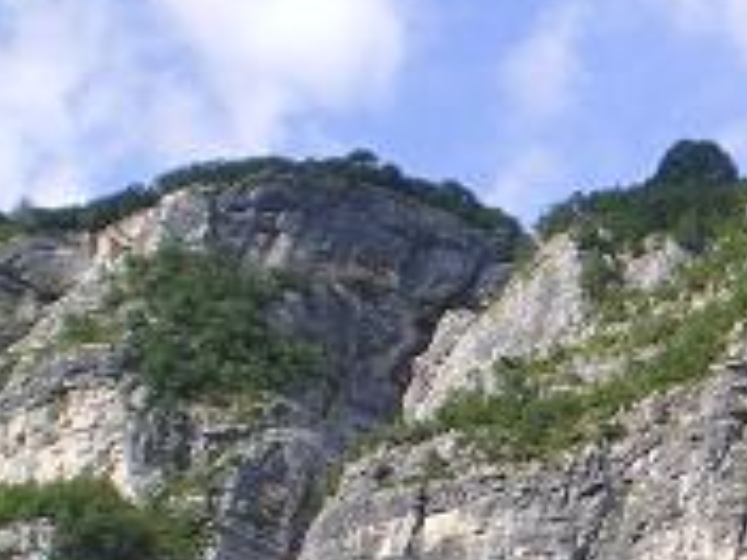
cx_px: 904
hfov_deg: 16.5
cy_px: 776
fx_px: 2460
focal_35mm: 114
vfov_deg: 12.5
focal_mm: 6.3
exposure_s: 1/200
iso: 64
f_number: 4.6
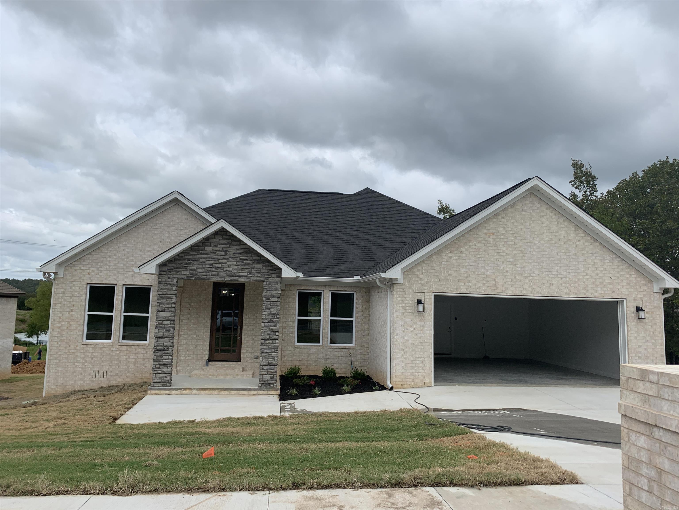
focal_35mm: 26
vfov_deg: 53.1
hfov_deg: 67.3
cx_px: 340
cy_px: 255
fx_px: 510
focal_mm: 4.25
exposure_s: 1/2994
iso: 25
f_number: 1.8
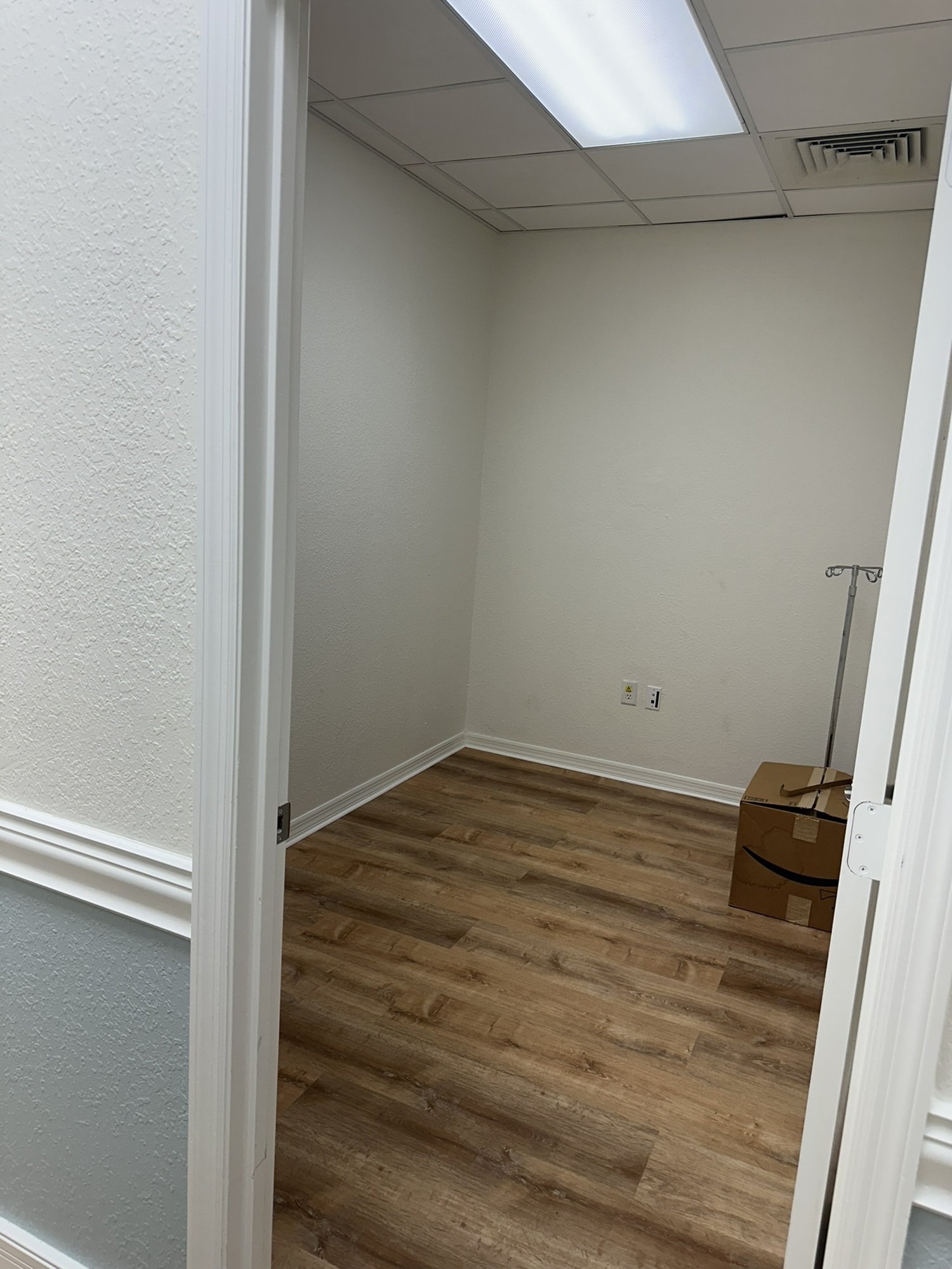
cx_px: 476
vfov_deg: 71.6
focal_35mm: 24
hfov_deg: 56.8
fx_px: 880
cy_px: 634
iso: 80
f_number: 1.78
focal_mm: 6.86
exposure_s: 1/186
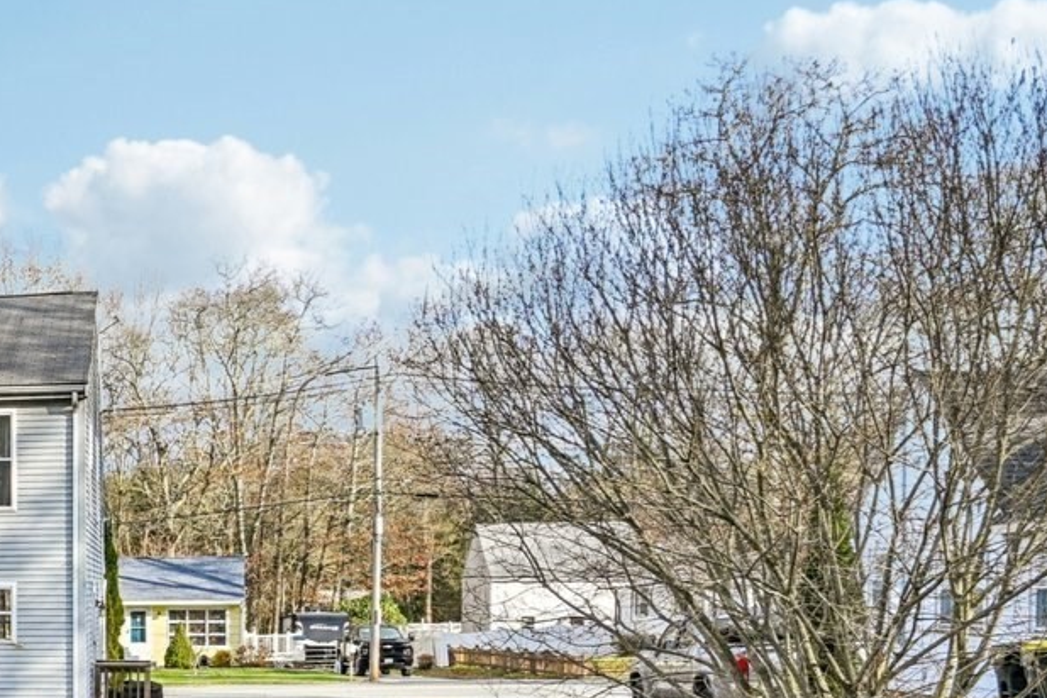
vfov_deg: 25.0
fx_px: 1541
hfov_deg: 32.7
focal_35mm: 53
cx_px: -120
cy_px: 570
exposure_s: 1/400
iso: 400
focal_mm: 16
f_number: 8
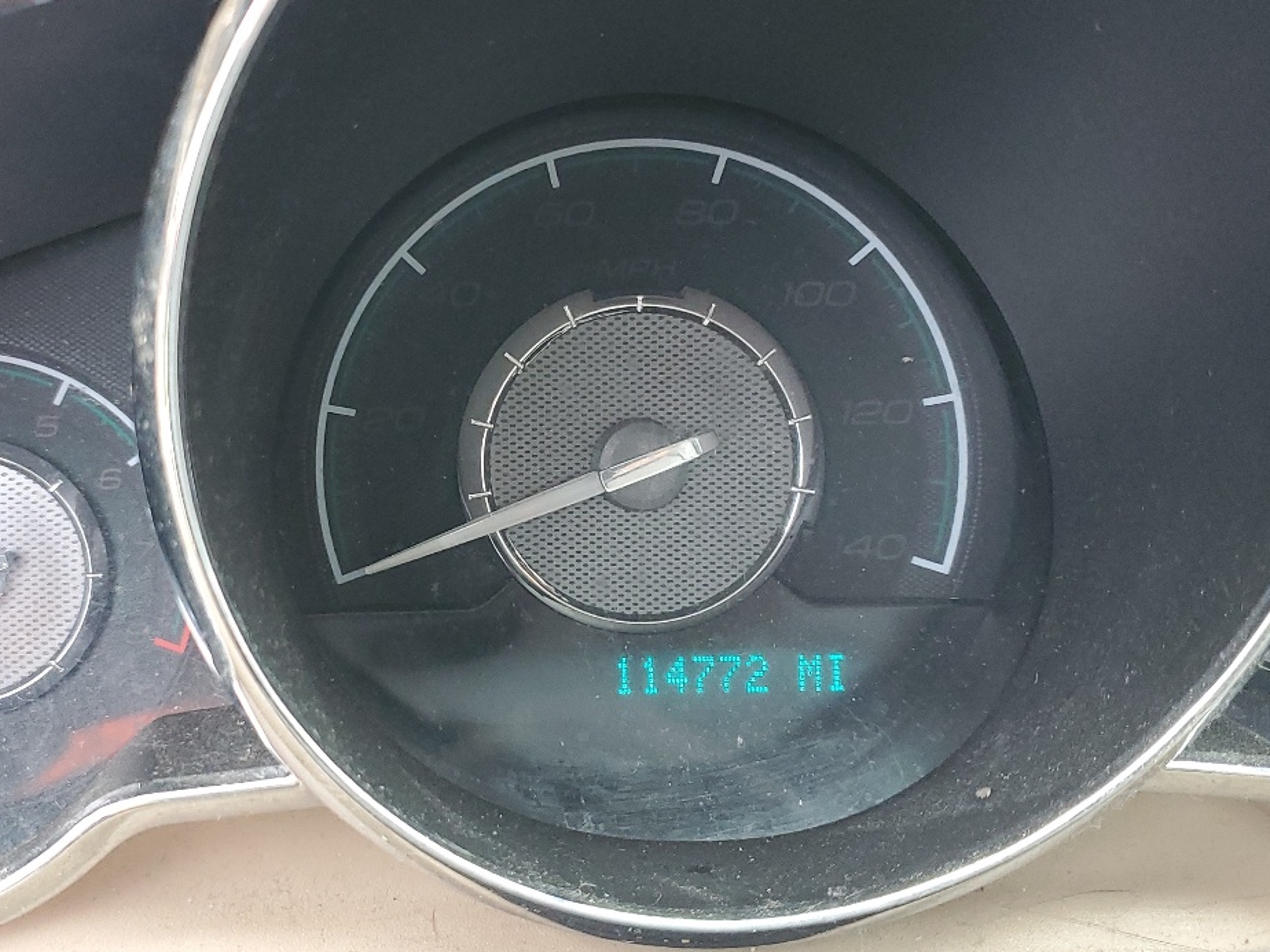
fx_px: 1651
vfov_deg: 32.2
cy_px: 462
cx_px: 463
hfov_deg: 41.7
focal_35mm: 45
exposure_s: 1/60.2
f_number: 1.5
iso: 166
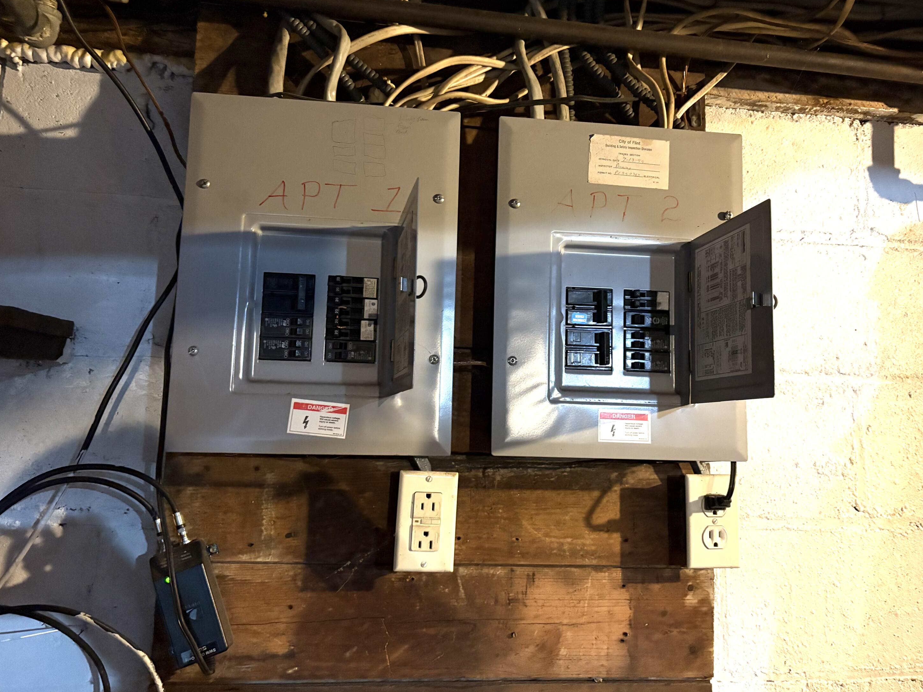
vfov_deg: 51.4
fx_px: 720
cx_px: 473
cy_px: 340
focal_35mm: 27
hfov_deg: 65.3
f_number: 1.6
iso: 800
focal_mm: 5.96
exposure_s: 1/30
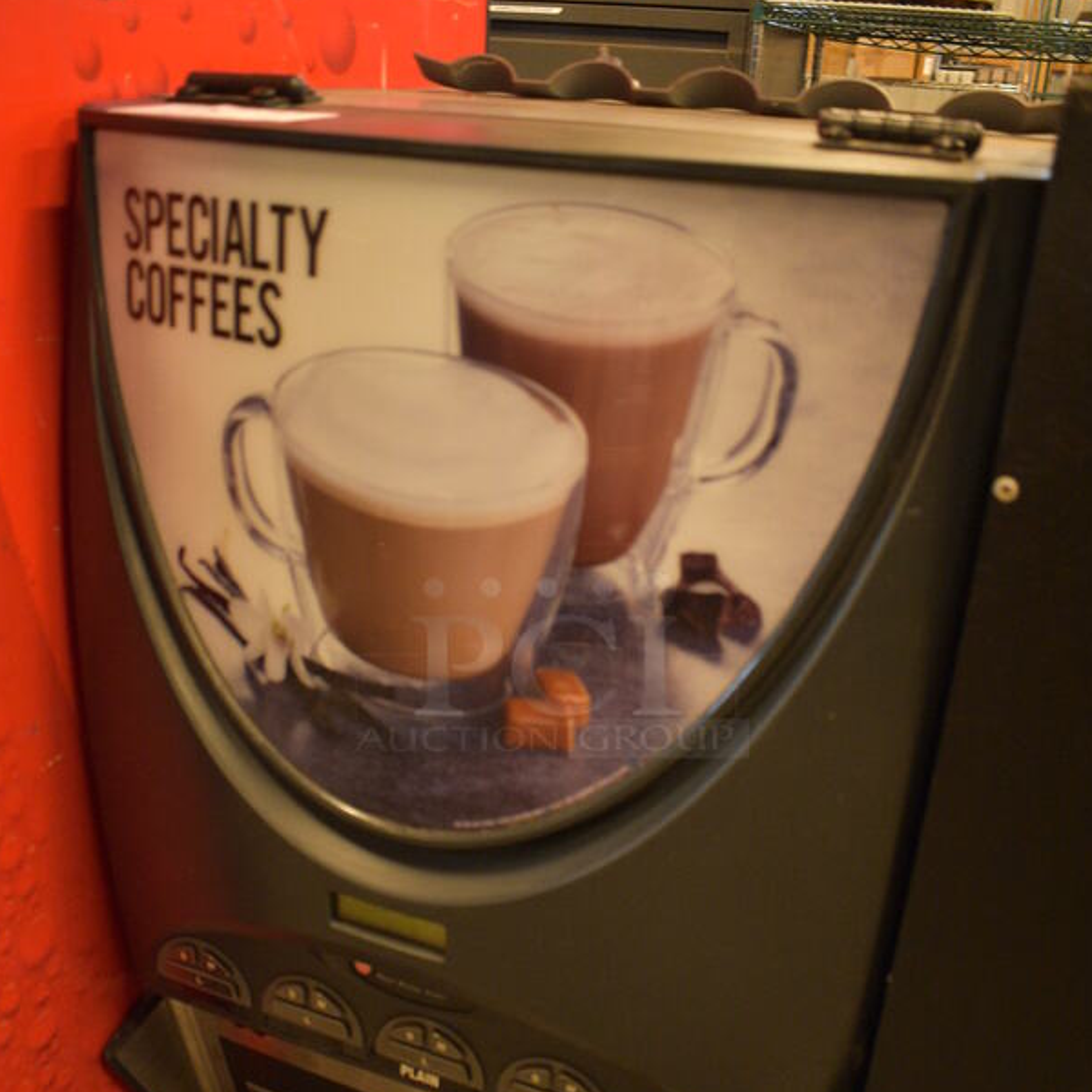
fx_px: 1249
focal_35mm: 35
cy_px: 663
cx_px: 547
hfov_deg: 47.2
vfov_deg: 46.9
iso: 2000
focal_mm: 18
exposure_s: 1/30
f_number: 3.5
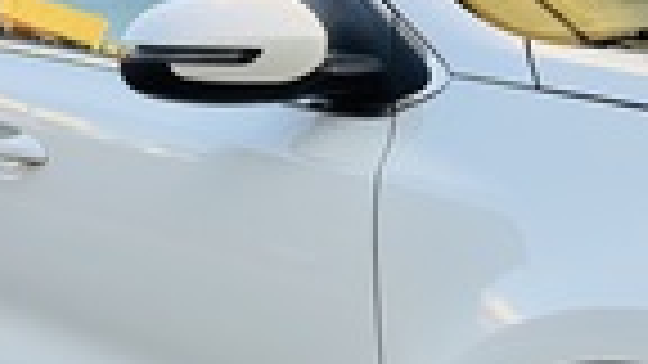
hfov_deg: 25.0
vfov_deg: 14.1
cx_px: 551
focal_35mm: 83
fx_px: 1426
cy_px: 443
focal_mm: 6.76
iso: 80
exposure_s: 1/334
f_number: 1.78
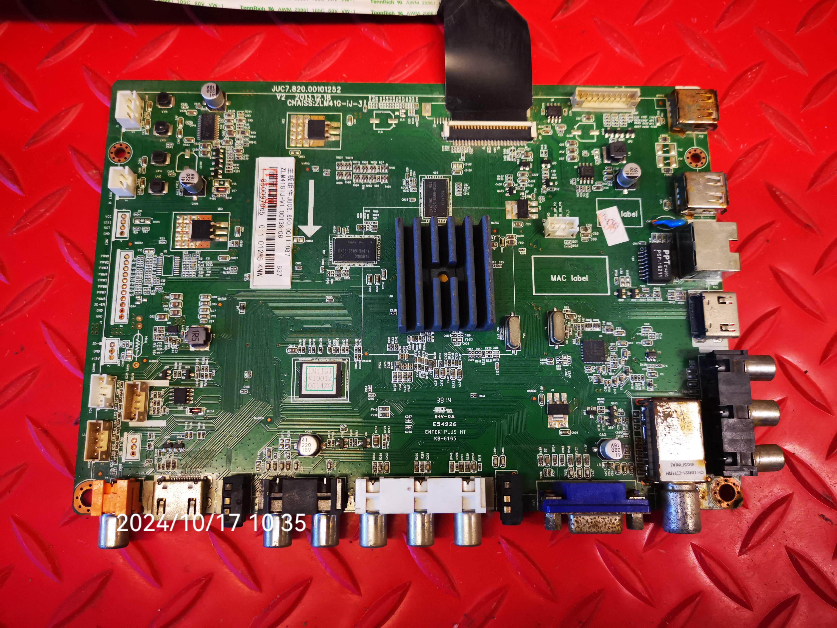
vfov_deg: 51.4
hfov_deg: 65.3
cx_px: 418
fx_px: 653
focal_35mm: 27
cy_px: 314
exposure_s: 1/33.3
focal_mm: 5.58
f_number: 1.8
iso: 500
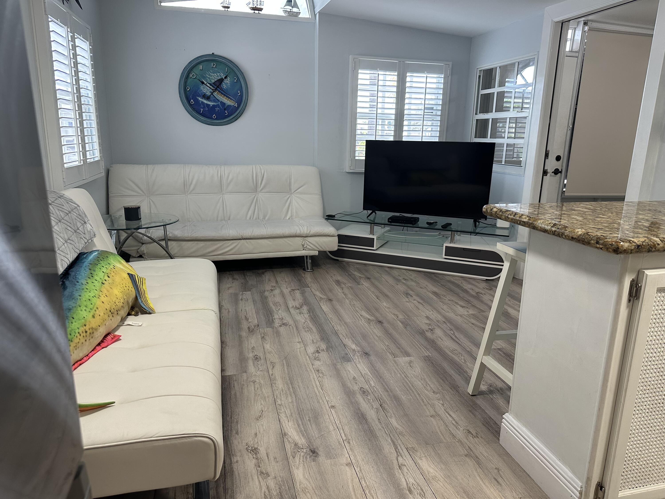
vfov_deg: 56.8
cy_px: 250
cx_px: 332
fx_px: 461
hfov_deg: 71.6
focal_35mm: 24
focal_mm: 6.86
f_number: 1.78
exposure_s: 1/120
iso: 200
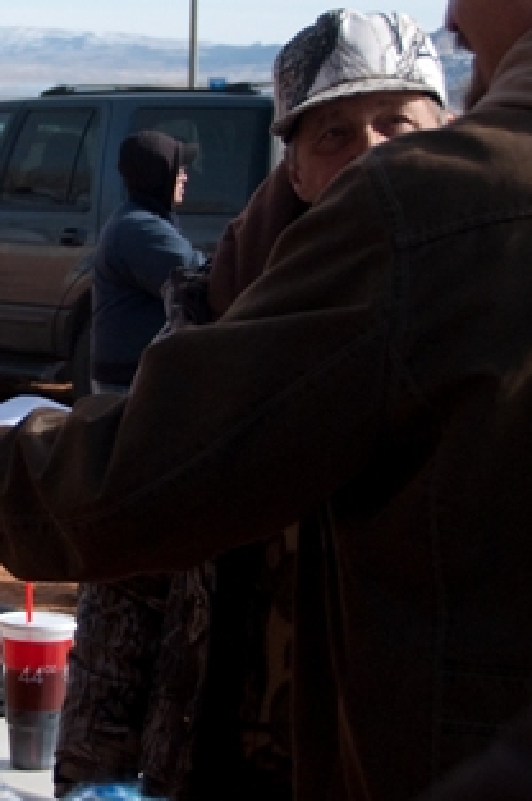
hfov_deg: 11.4
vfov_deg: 17.4
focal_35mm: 118
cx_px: -97
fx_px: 2621
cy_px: 324
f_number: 4
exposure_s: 1/1600
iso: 200
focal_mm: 24
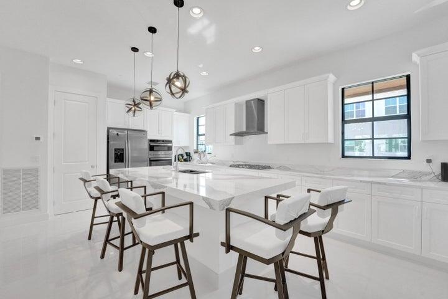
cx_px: 224
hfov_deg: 104.3
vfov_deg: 81.2
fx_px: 174
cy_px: 150
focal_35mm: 14
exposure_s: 1/250
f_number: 9
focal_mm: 14
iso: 2500
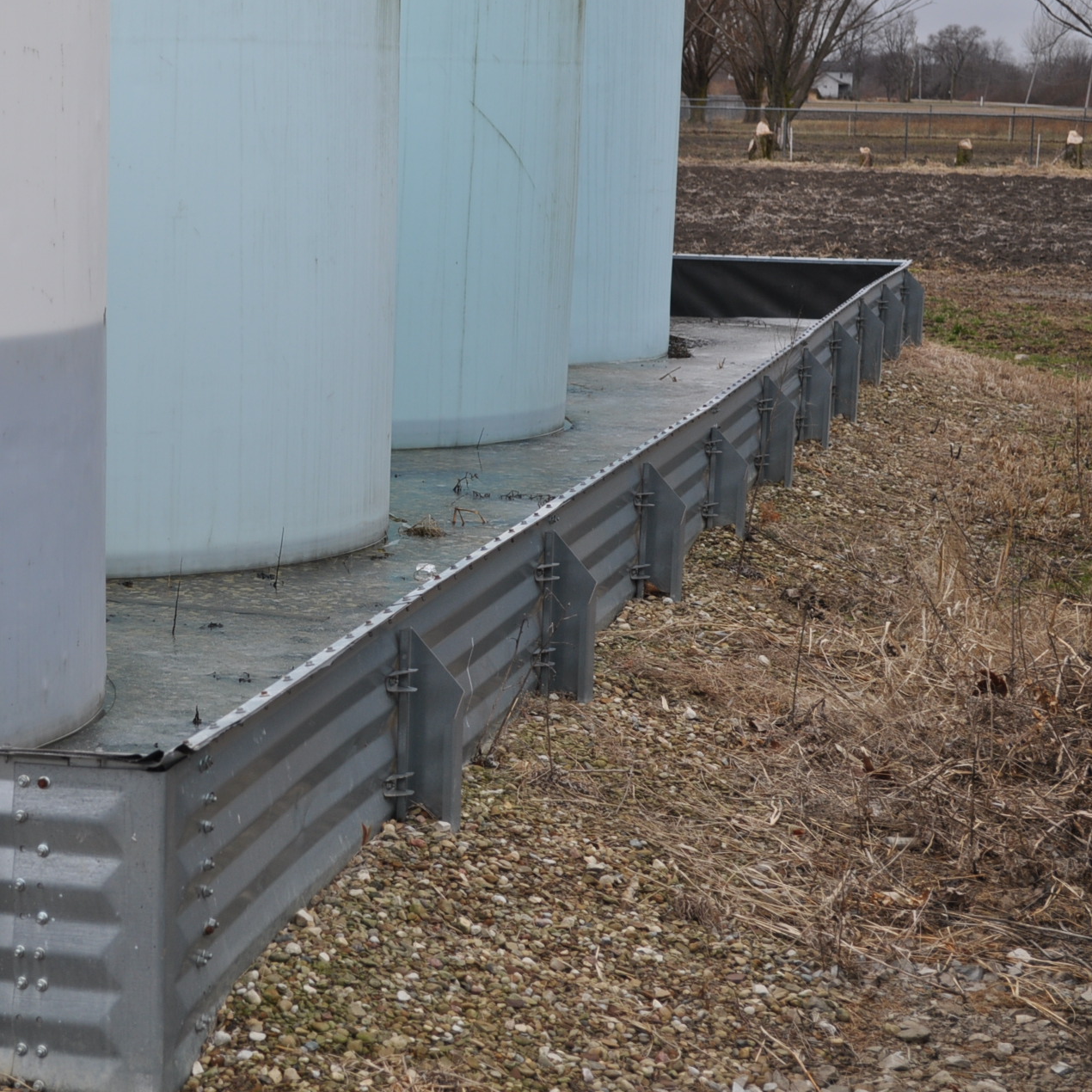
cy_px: 597
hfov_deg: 20.0
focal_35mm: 86
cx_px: 220
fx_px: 3069
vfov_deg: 20.2
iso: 220
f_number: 5.6
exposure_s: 1/125
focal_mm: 40
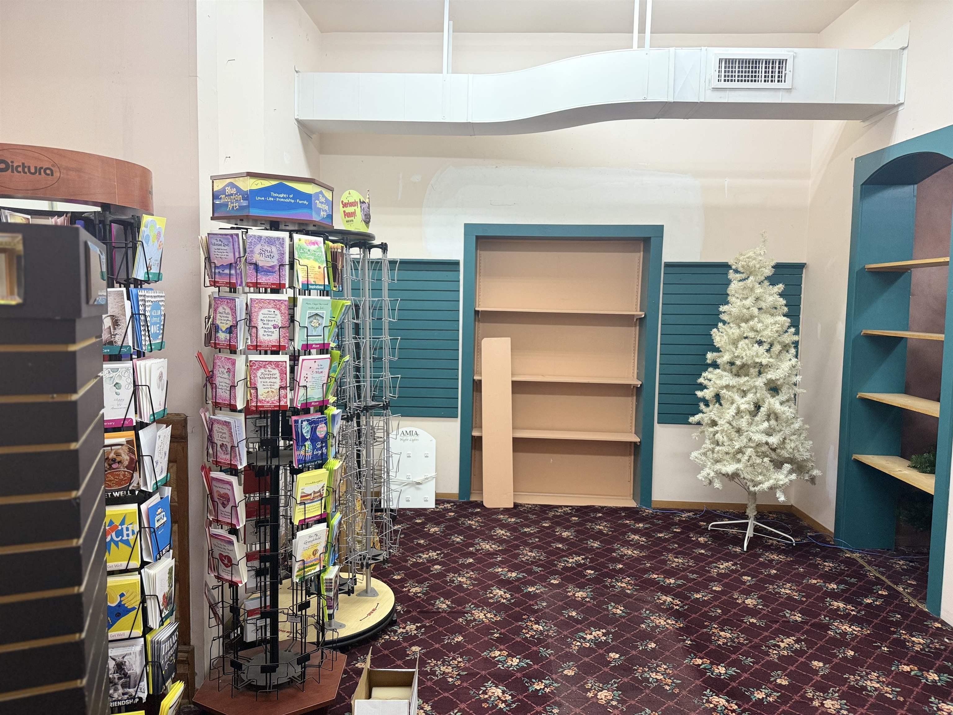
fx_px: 661
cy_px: 358
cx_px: 476
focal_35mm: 24
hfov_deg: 71.6
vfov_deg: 56.8
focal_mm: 6.76
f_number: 1.78
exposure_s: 1/60
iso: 200
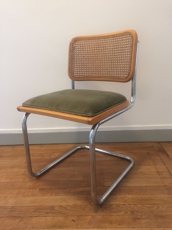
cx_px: 86
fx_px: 192
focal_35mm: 29
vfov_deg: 61.7
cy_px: 115
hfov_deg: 48.2
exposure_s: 1/33
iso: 250
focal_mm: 4.15
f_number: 2.2
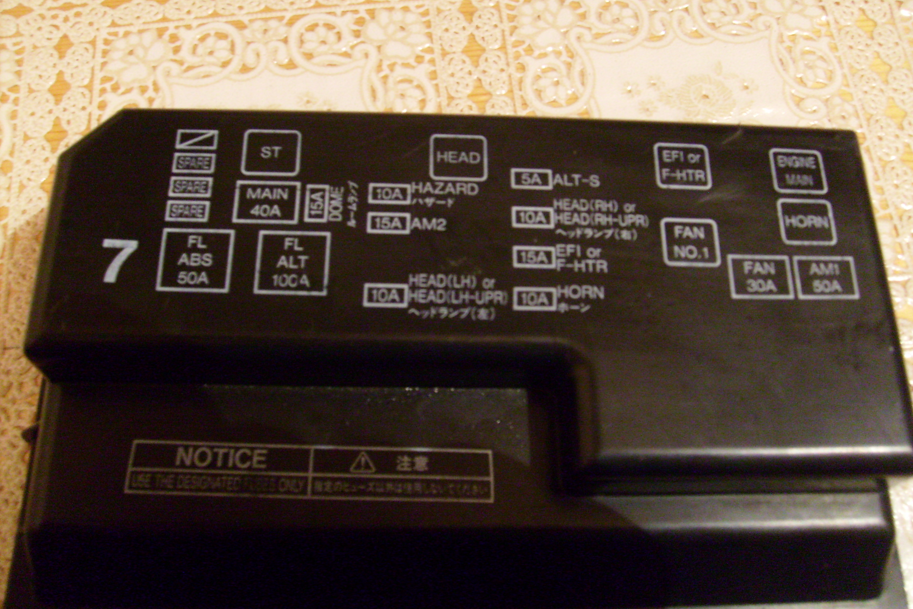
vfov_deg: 35.9
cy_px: 268
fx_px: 938
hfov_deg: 51.9
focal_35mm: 37
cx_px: 462
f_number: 2.8
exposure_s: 1/4
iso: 200
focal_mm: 5.8
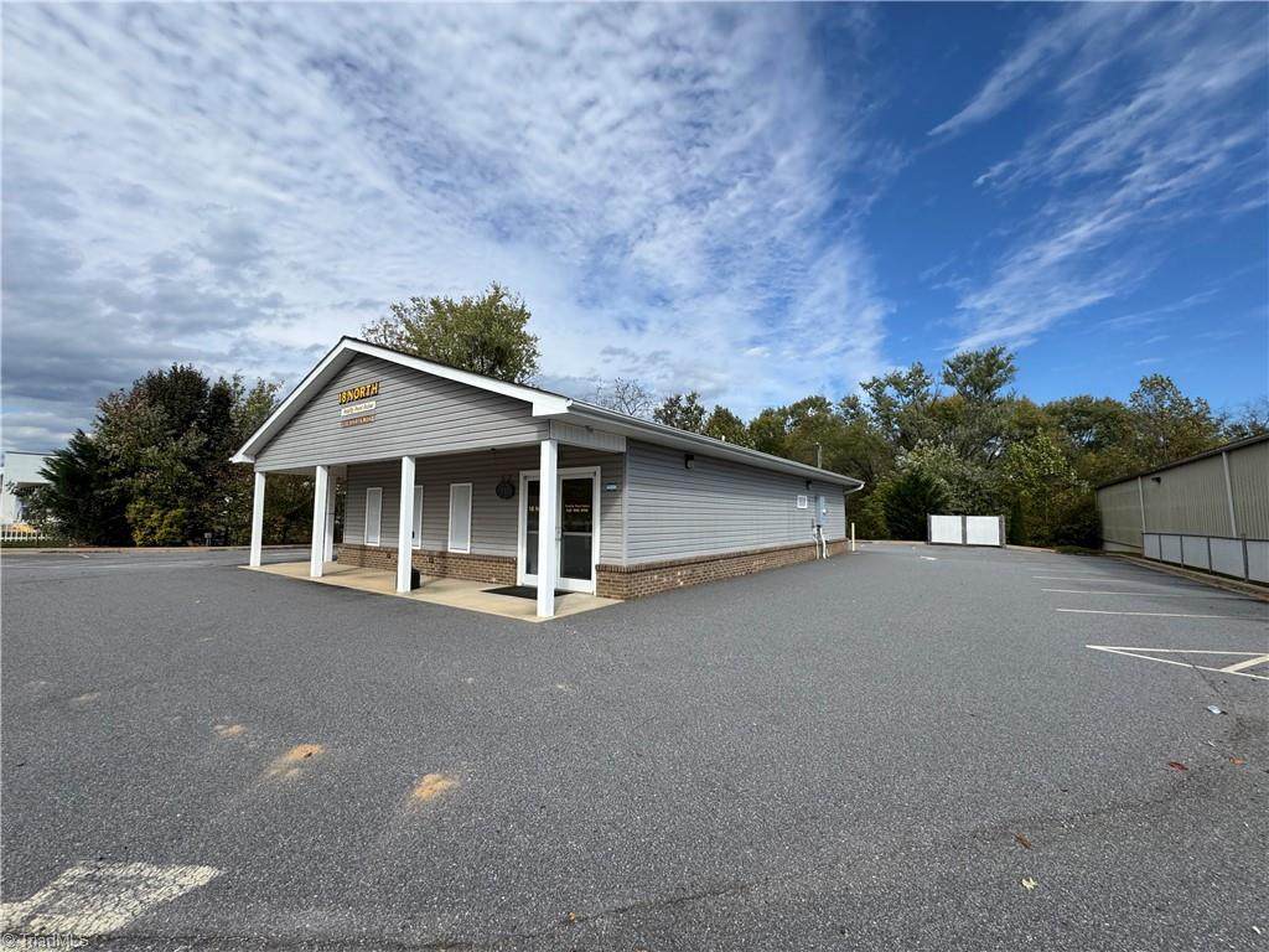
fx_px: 513
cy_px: 476
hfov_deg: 102.1
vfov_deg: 85.7
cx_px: 634
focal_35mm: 14
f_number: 2.2
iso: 50
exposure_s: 1/2415
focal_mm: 2.22
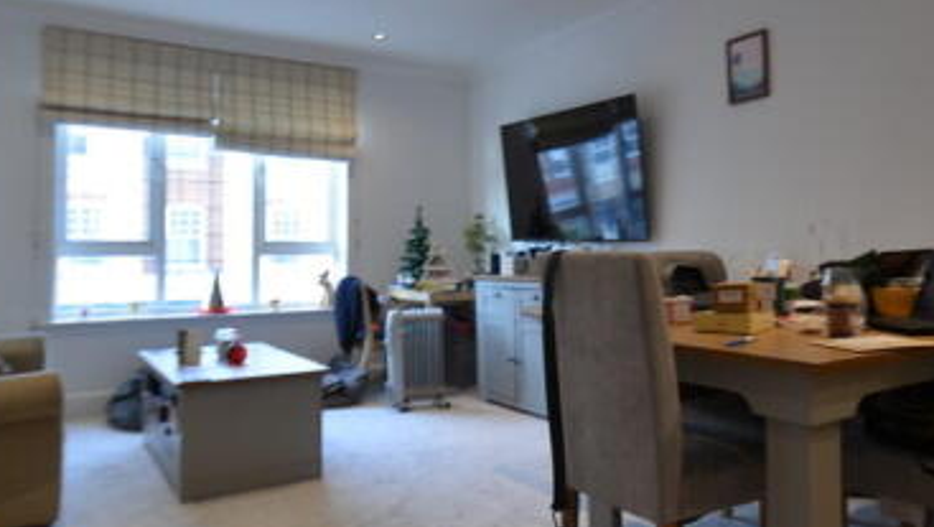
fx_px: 694
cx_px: 596
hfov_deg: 66.6
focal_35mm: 28
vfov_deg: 41.3
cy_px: 201
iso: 100
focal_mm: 10
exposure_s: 1/10
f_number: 3.5
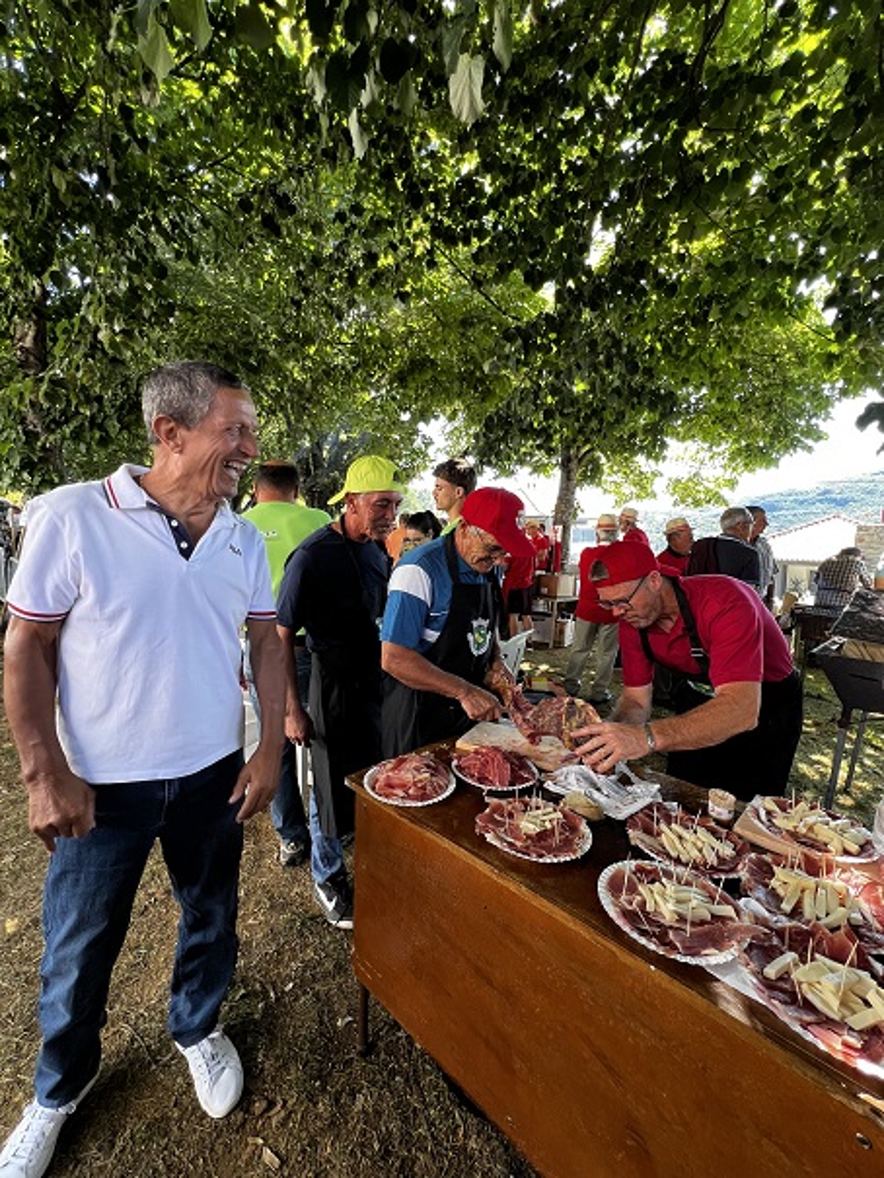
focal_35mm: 13
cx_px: 442
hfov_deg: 89.9
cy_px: 589
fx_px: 442
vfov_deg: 106.2
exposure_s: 1/99
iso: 80
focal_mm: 1.57
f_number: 1.8
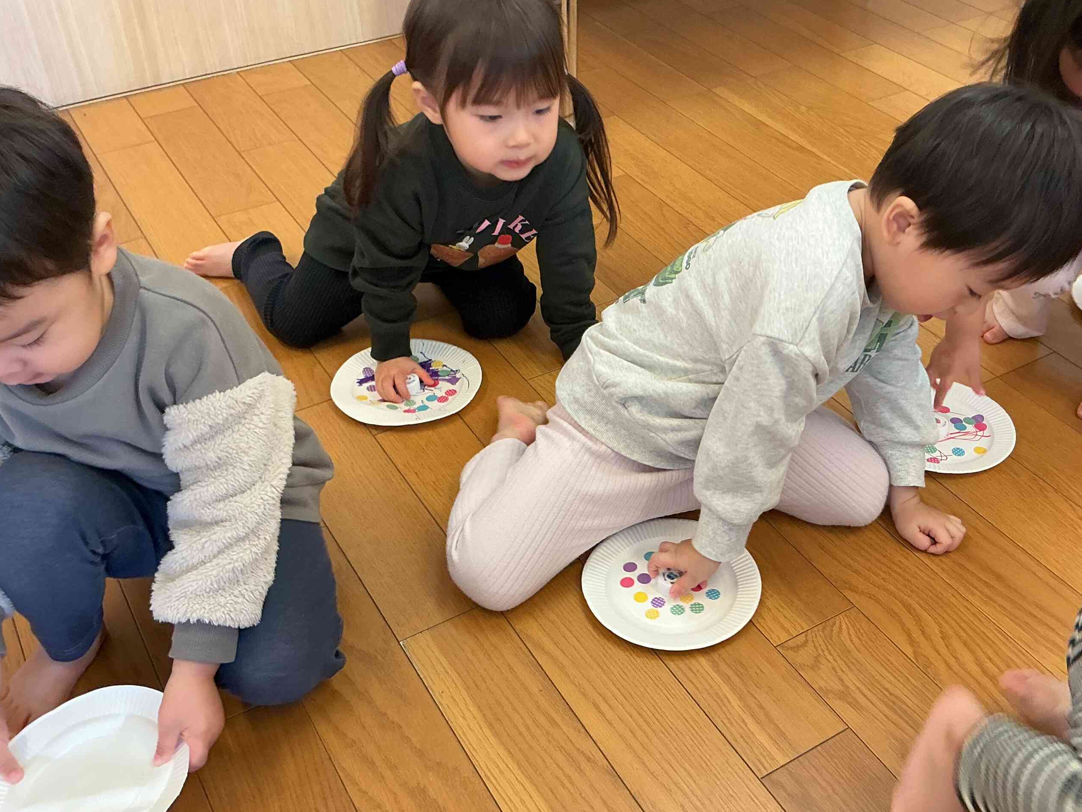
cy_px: 441
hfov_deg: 49.8
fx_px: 1157
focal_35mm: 37
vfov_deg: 38.6
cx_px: 646
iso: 80
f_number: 1.8
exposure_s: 1/60
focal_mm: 3
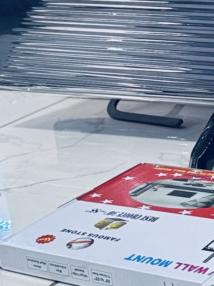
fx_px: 997
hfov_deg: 11.2
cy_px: -45
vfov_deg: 15.7
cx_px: 416
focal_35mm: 121
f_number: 1.78
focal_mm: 6.76
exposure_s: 1/50
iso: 250
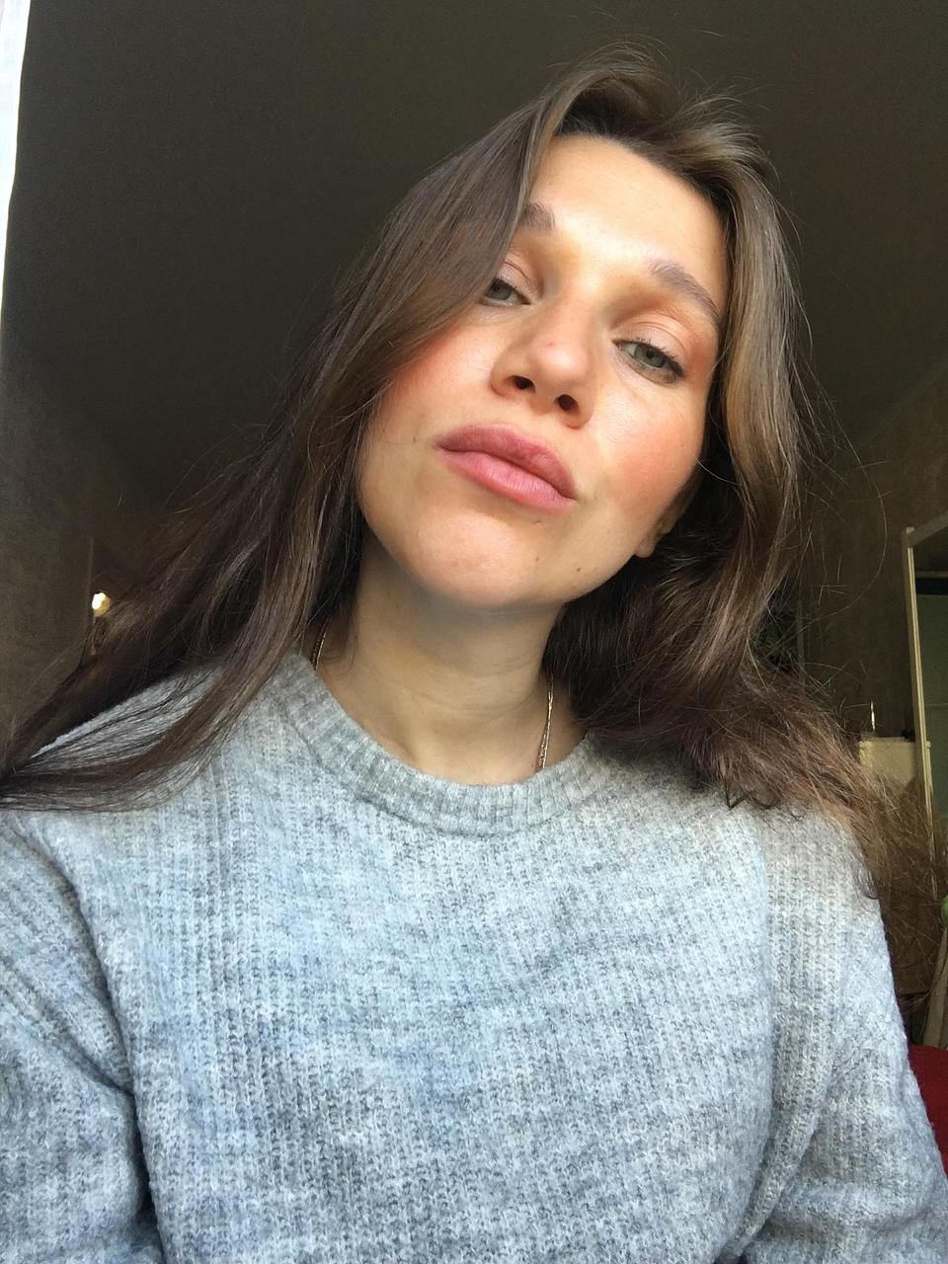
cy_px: 632
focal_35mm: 31
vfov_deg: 58.4
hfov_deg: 45.4
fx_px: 1132
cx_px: 474
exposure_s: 1/33
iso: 40
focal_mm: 2.65
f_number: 2.2
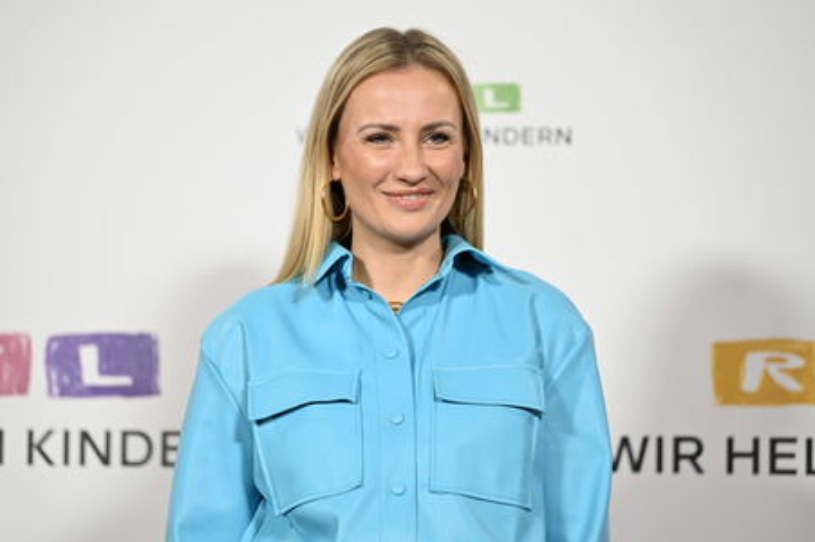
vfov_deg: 9.1
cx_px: 408
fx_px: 3393
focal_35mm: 150
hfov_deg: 13.7
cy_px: 271
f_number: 2.8
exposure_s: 1/250
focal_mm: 150
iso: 800
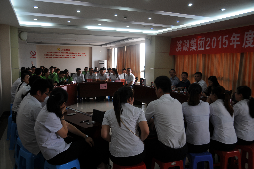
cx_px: 127
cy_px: 84
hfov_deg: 62.0
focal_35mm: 30
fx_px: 211
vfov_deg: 43.5
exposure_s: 1/25
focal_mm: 20
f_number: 5
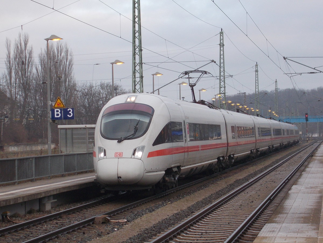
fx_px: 802
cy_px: 122
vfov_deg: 17.2
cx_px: 162
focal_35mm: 86
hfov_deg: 22.8
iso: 125
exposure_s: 1/60
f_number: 6.3
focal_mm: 15.4
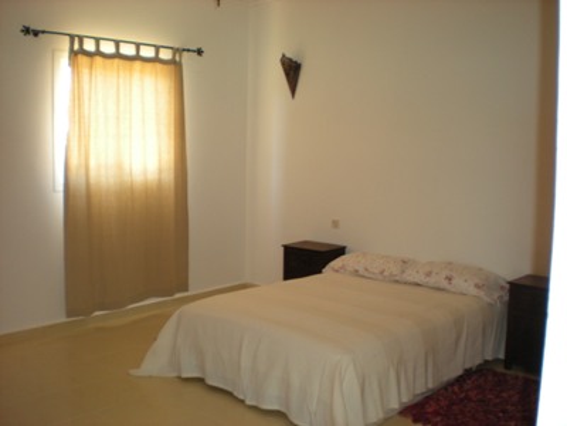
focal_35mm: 38
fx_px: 622
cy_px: 213
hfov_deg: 49.0
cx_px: 284
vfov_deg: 37.7
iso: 133
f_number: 3.1
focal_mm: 6.3
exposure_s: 1/30.3
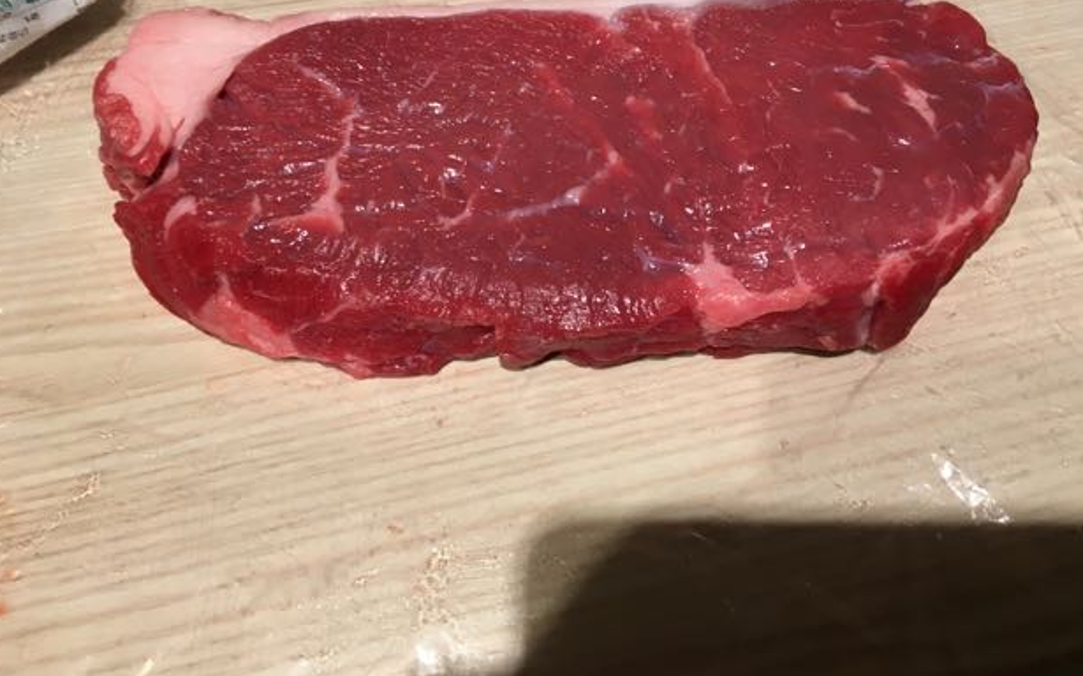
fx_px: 944
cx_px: 551
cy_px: 259
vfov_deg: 39.2
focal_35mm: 32
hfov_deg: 59.7
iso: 64
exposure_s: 1/33
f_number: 2.2
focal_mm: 4.15
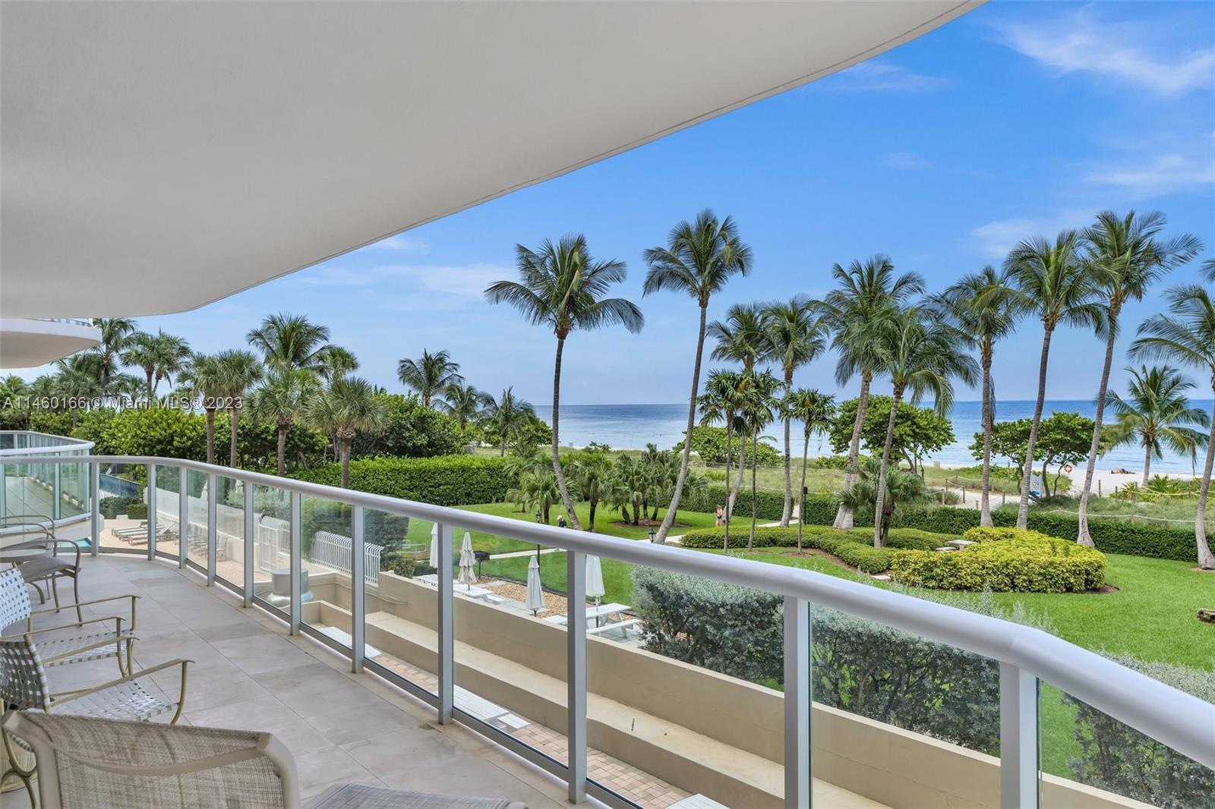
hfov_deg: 73.8
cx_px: 608
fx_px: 810
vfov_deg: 53.1
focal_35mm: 24
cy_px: 404
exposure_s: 1/500
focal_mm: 24
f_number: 8
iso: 200
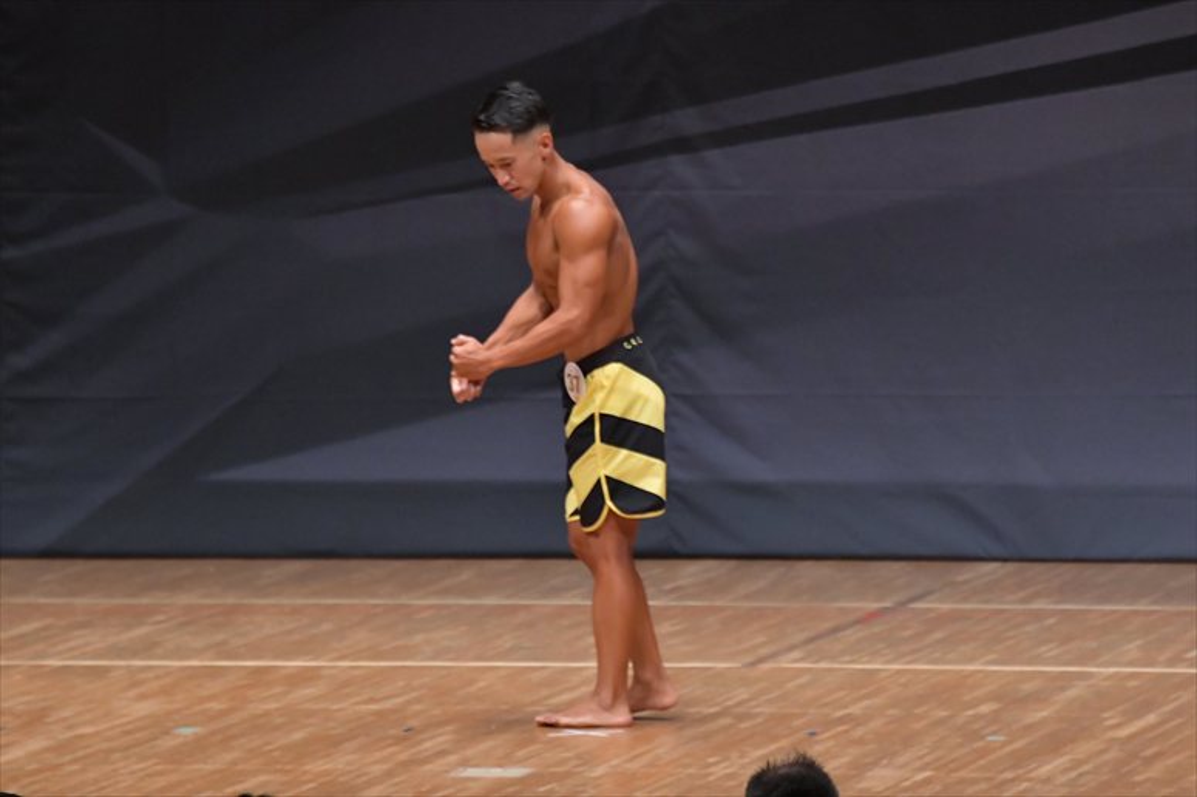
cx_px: 598
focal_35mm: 300
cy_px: 398
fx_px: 9970
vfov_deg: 4.6
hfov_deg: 6.9
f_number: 5.6
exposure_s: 1/400
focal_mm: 200
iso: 6400
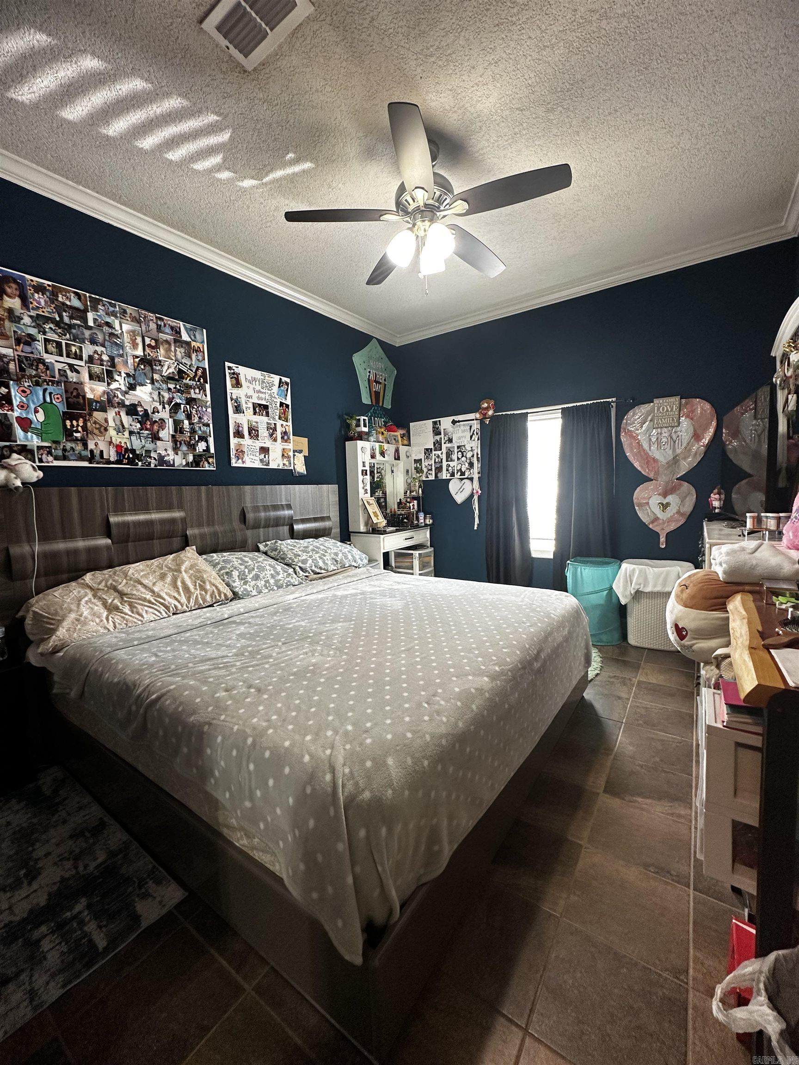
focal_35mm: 14
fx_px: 431
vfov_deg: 102.1
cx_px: 400
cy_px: 532
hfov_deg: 85.7
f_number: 2.2
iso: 200
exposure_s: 1/60
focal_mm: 2.22
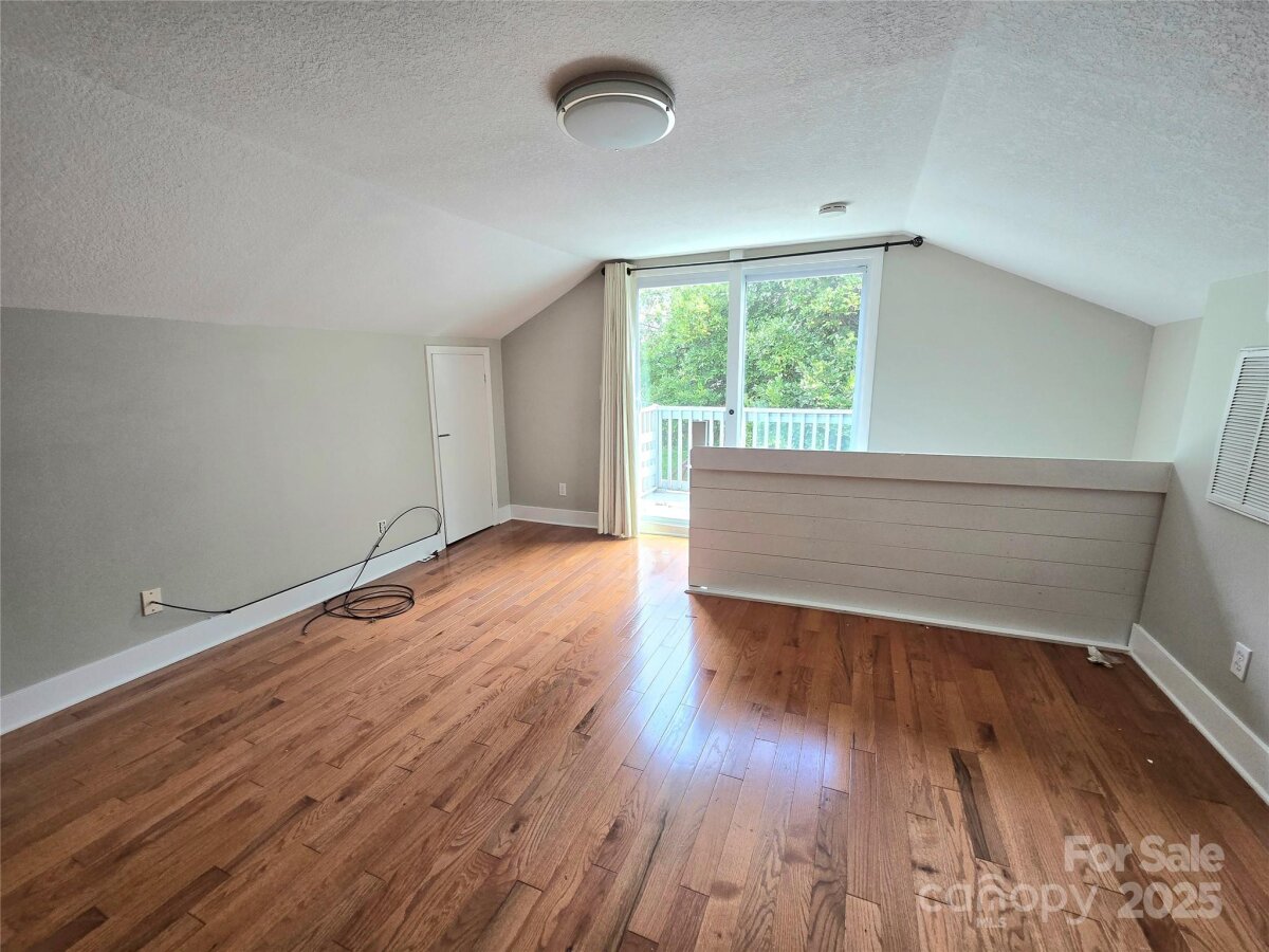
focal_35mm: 13
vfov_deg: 89.9
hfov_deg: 106.2
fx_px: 477
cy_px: 476
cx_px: 634
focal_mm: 2.2
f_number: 2.2
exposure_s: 1/101
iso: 100
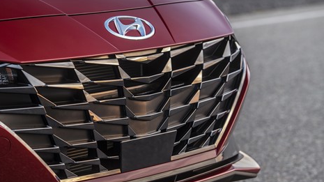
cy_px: 108
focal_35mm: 187
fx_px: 1606
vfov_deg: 6.5
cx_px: 93
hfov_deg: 11.5
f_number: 5
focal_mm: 122
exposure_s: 1/5
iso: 64
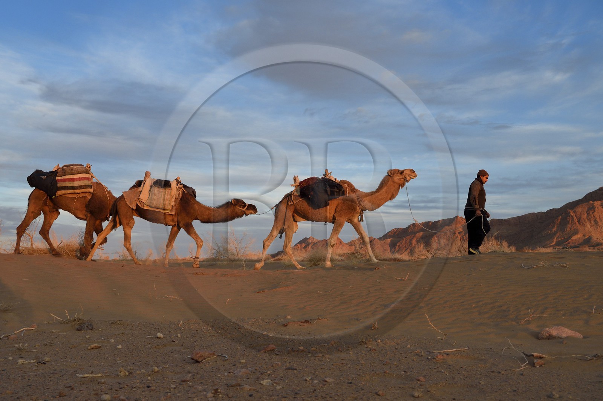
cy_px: 200
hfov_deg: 55.8
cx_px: 302
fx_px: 569
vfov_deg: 38.8
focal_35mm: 34
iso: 640
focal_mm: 34
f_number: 8
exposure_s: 1/250
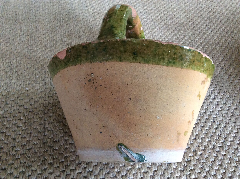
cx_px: 120
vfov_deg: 44.1
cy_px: 90
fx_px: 222
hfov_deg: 56.9
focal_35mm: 32
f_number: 2.4
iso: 200
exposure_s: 1/25
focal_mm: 3.3
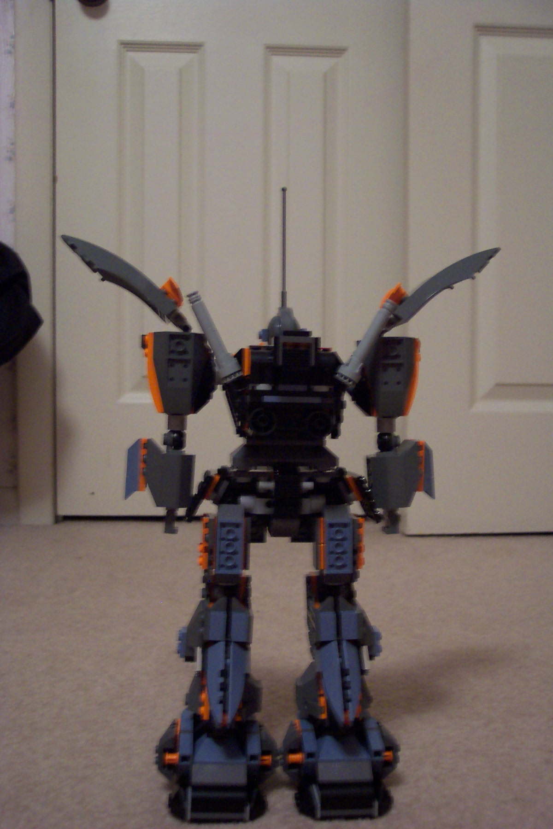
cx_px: 276
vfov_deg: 50.7
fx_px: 876
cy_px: 414
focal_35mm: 38
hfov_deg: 35.1
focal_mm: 8
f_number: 2.8
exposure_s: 1/8
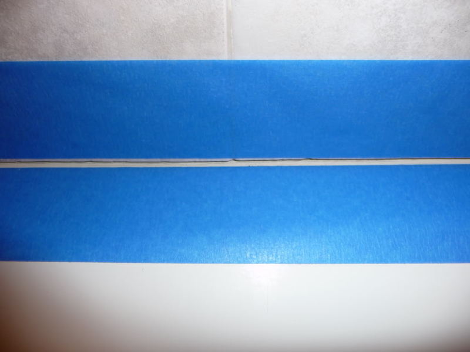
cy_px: 176
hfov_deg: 63.4
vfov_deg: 49.7
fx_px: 380
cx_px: 235
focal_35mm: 28
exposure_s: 1/30
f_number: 3.3
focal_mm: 4.7
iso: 100
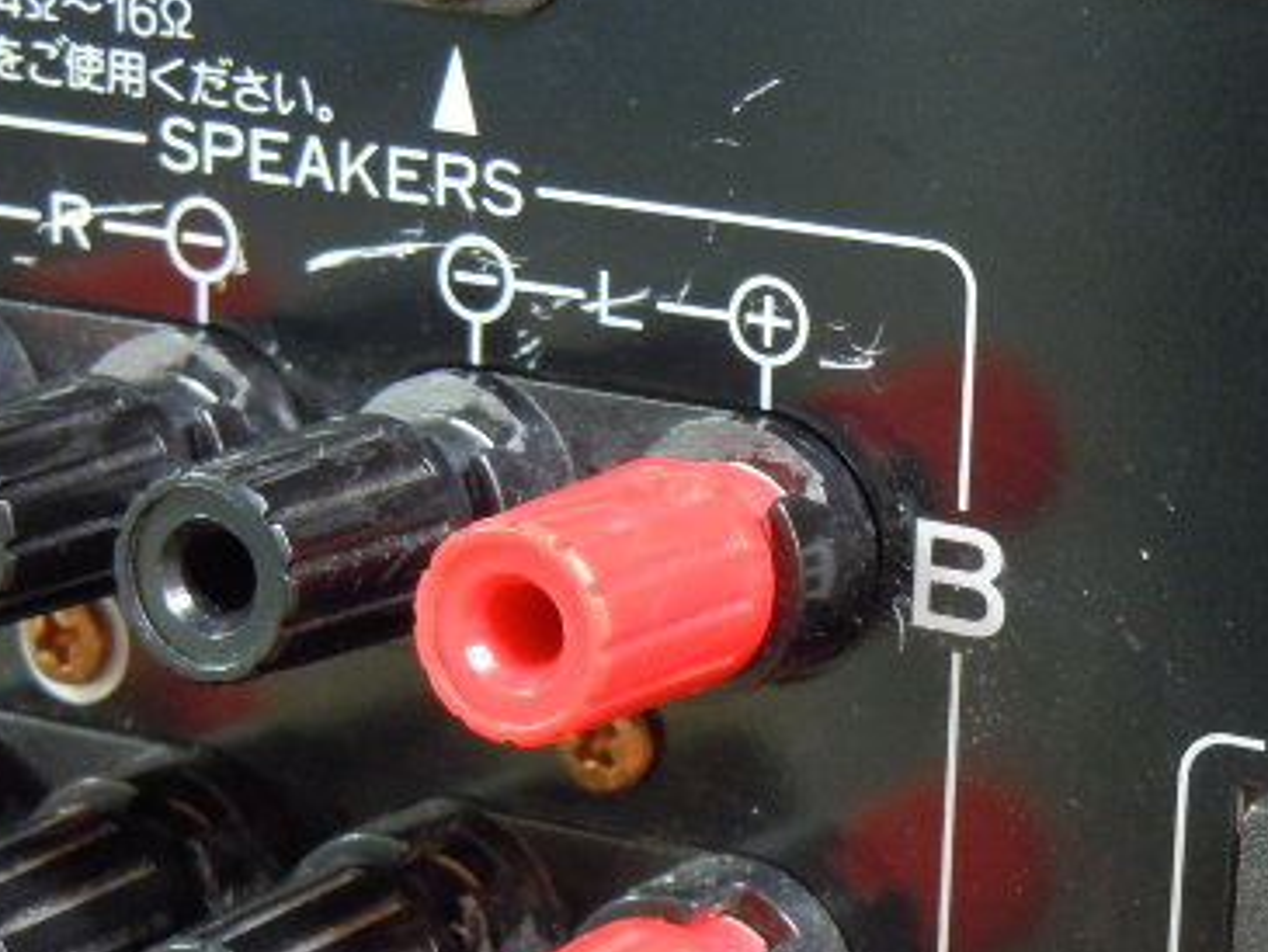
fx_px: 4947
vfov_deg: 11.0
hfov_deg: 14.6
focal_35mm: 135
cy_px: 646
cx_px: 611
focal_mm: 13.9
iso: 400
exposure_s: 1/1.6
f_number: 4.3
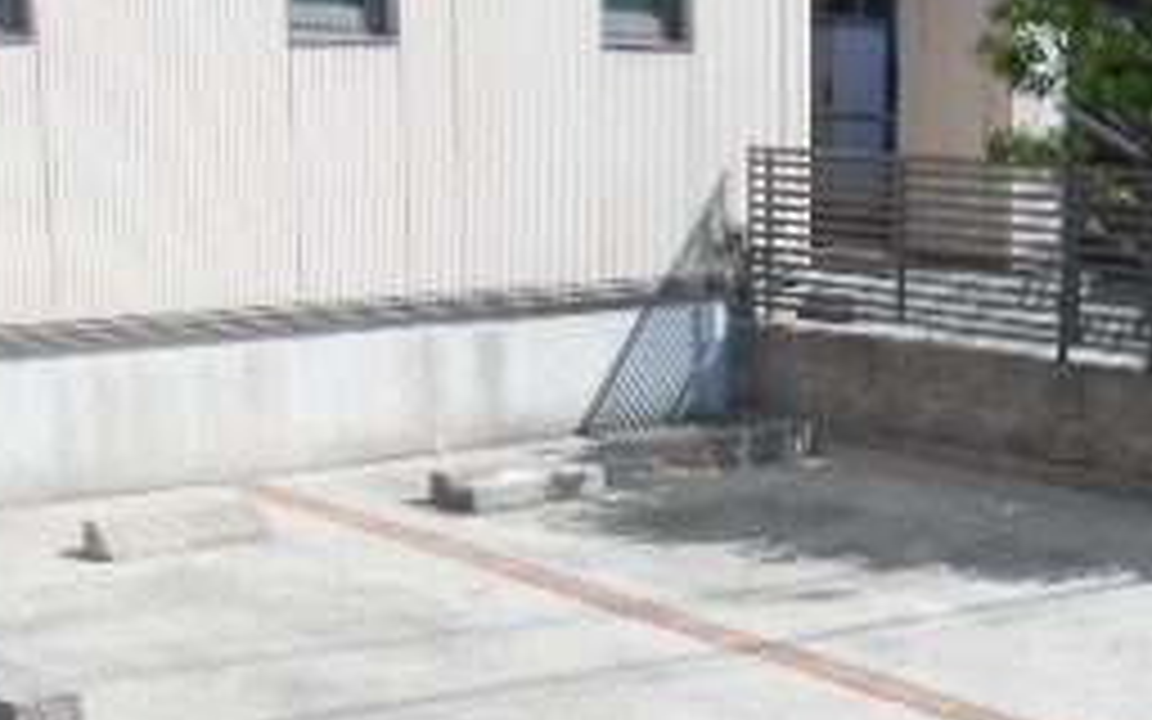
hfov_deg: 29.0
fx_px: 2166
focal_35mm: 69
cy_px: 702
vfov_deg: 18.4
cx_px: 940
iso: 80
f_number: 3.2
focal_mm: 4.6
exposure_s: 1/640
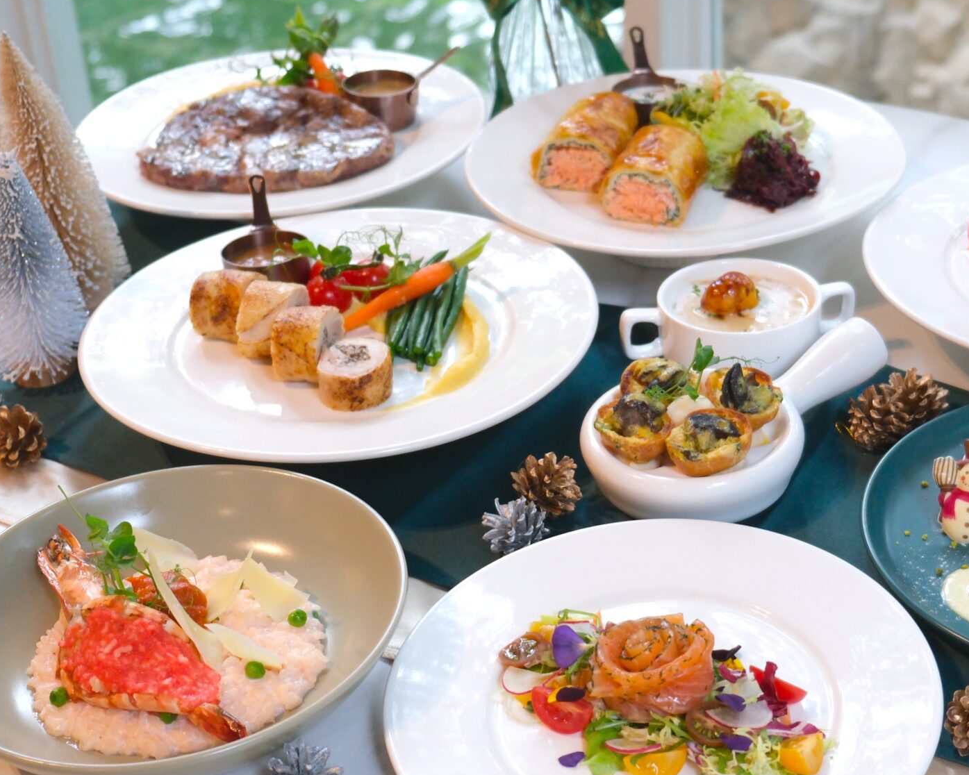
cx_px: 649
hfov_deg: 30.3
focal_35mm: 62
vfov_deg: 24.6
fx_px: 1778
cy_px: 405
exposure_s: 1/100
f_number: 3.2
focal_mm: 24.3
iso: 1250
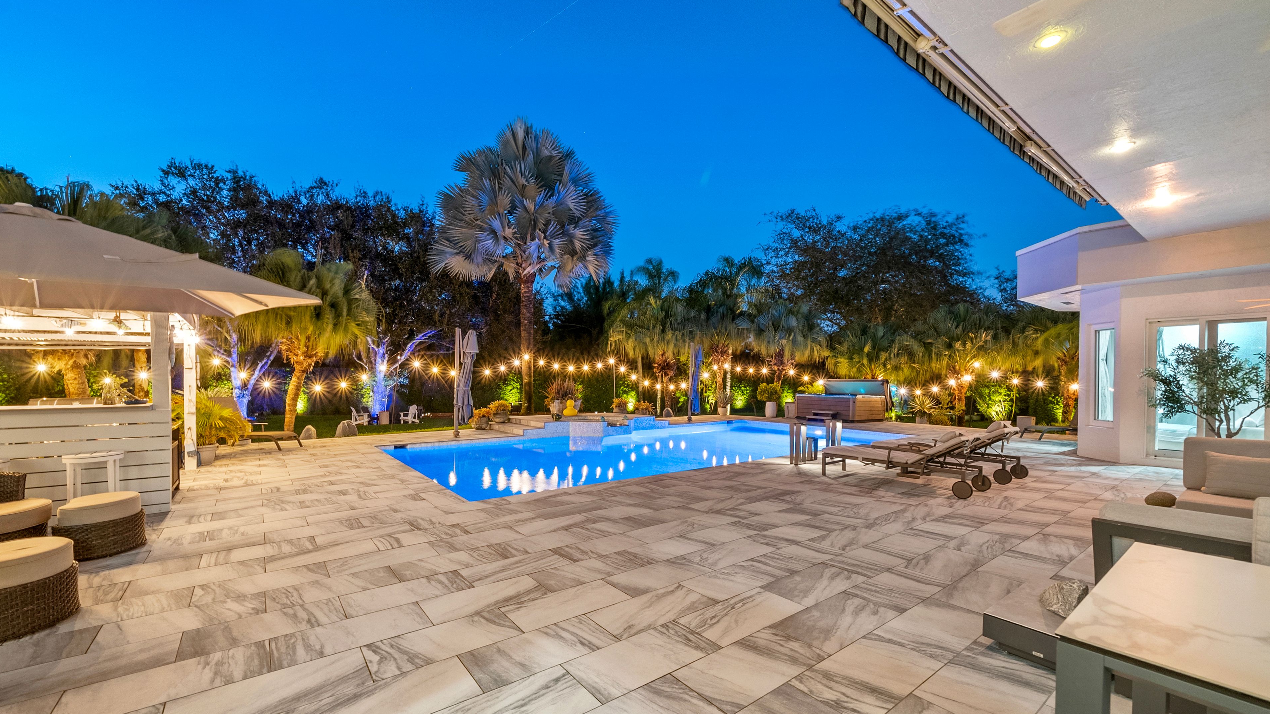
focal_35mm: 14
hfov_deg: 106.8
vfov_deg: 73.7
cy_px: 416
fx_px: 471
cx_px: 629
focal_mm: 12
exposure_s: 8
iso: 1000
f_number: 8
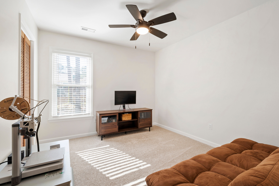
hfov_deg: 100.4
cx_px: 140
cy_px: 93
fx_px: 116
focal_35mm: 15
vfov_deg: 77.3
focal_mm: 10
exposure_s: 1/3
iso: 100
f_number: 8
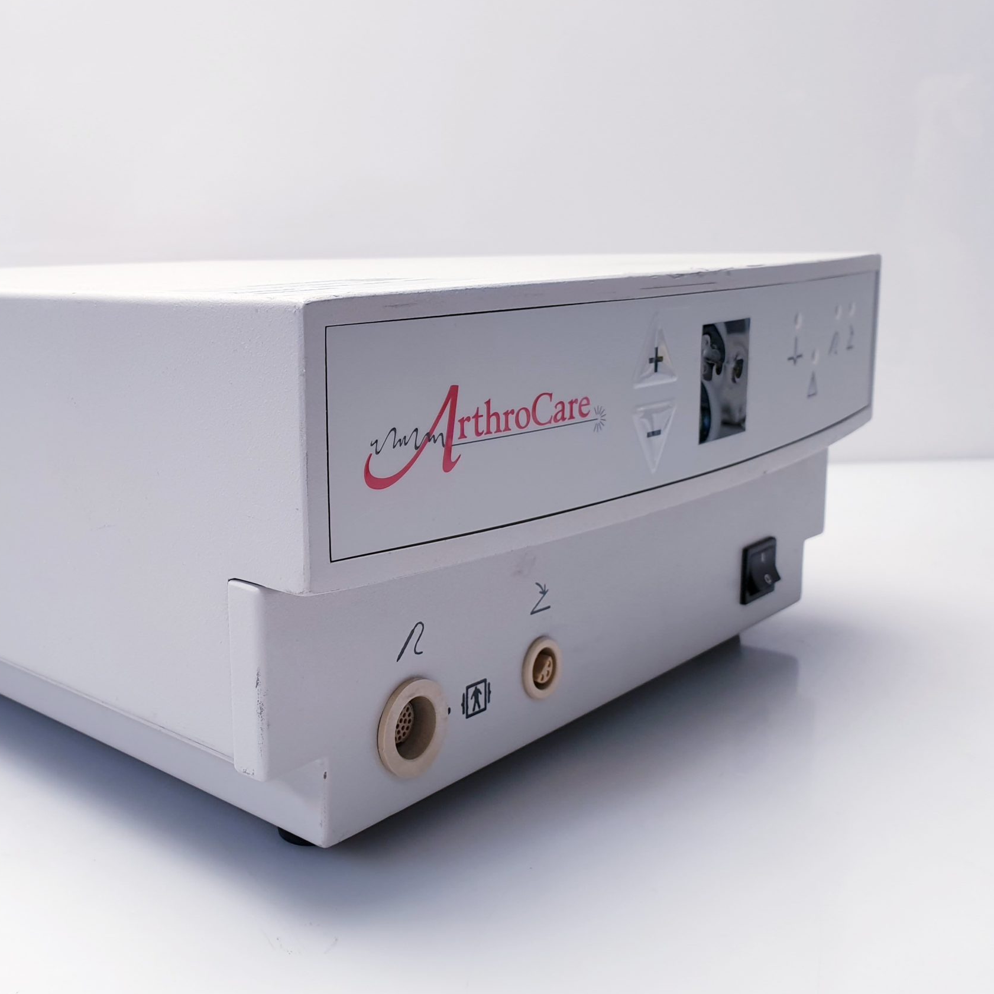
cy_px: 460
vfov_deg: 47.2
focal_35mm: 35
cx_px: 285
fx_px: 1137
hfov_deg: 46.0
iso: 80
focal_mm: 4.3
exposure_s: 1/50
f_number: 2.4
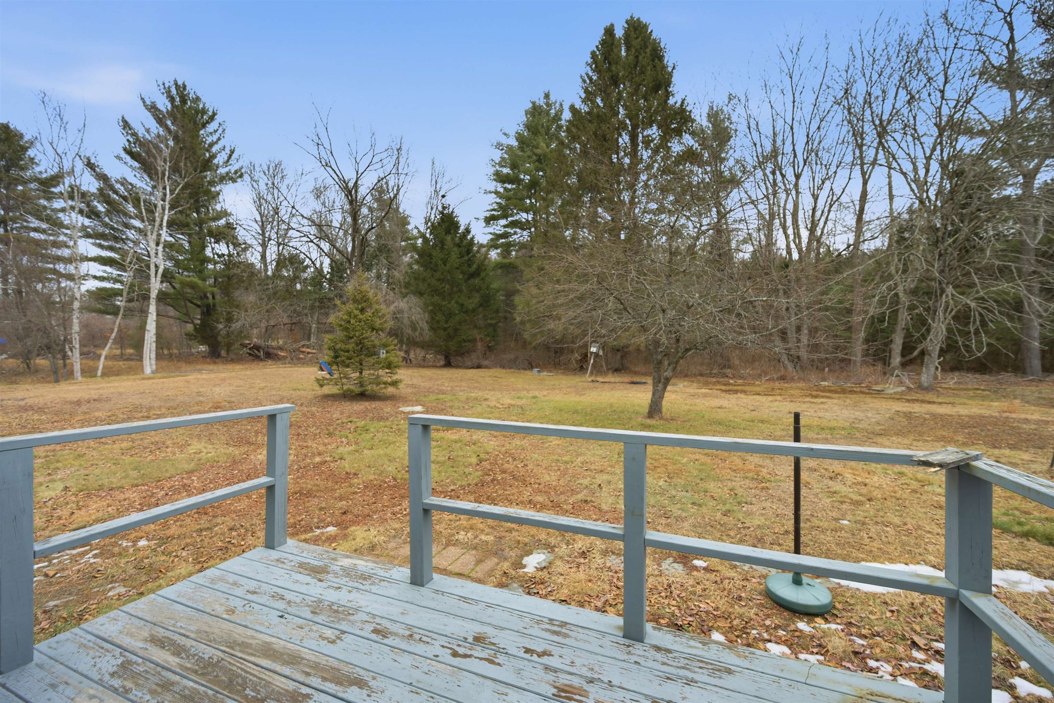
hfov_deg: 104.2
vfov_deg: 81.2
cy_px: 352
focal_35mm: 14
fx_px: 410
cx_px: 527
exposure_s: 1/1000
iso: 125
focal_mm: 14
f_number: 4.5
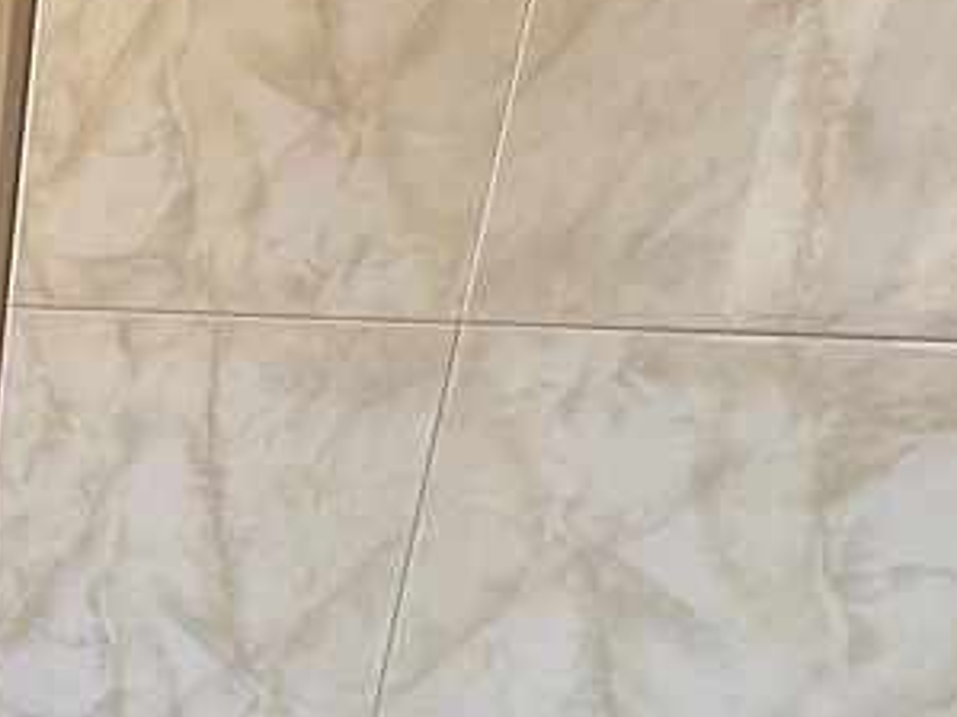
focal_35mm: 48
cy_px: 823
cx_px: -227
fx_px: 1326
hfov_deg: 32.0
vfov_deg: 27.3
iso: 200
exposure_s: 1/99
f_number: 2.2
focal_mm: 2.22
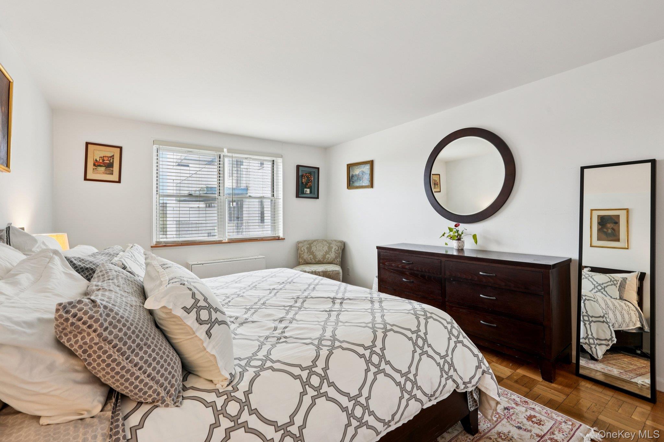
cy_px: 221
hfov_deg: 96.7
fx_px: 295
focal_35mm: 16
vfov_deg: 73.7
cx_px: 332
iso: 400
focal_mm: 16
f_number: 9
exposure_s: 1/13
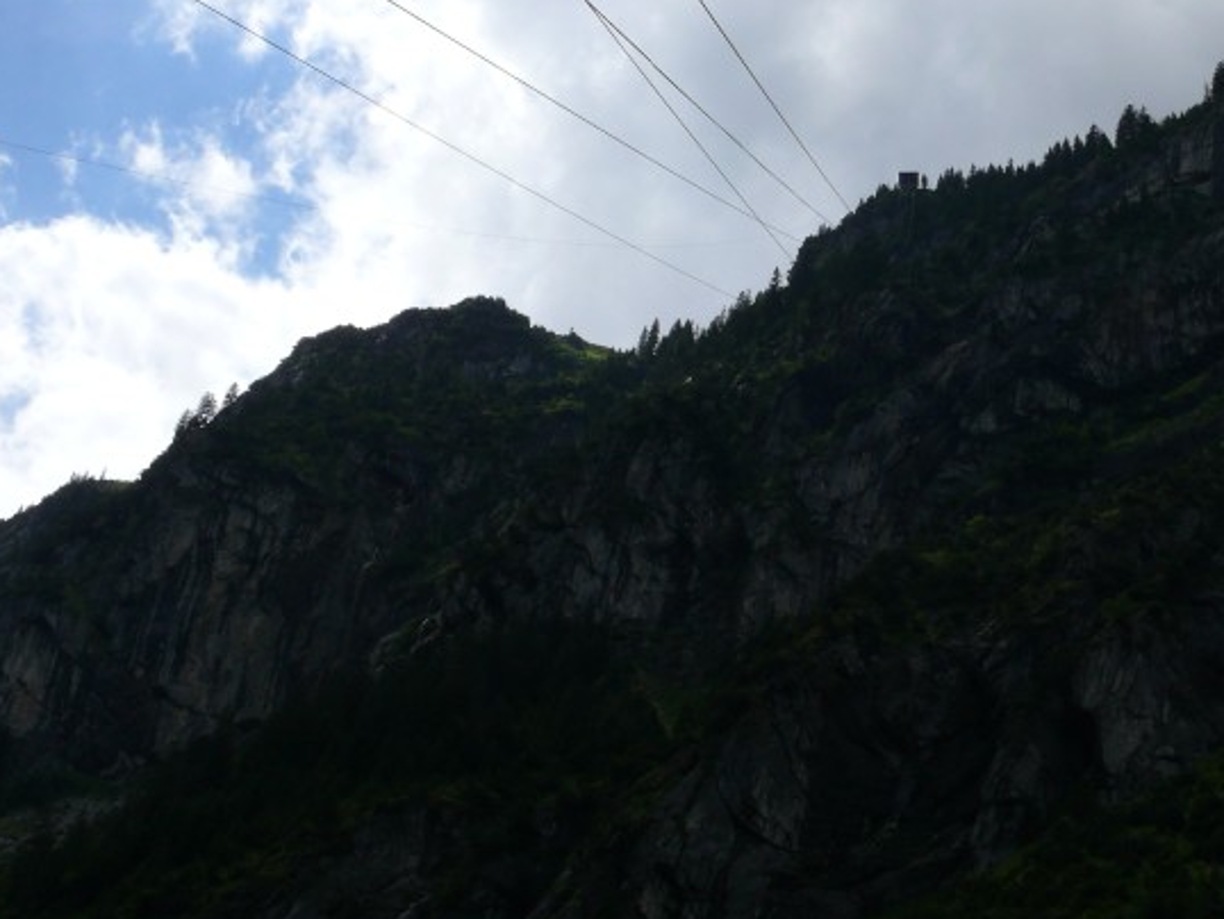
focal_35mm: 52
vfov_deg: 27.9
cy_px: 298
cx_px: 865
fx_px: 1840
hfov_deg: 36.2
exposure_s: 1/640
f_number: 8
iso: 100
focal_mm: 7.4
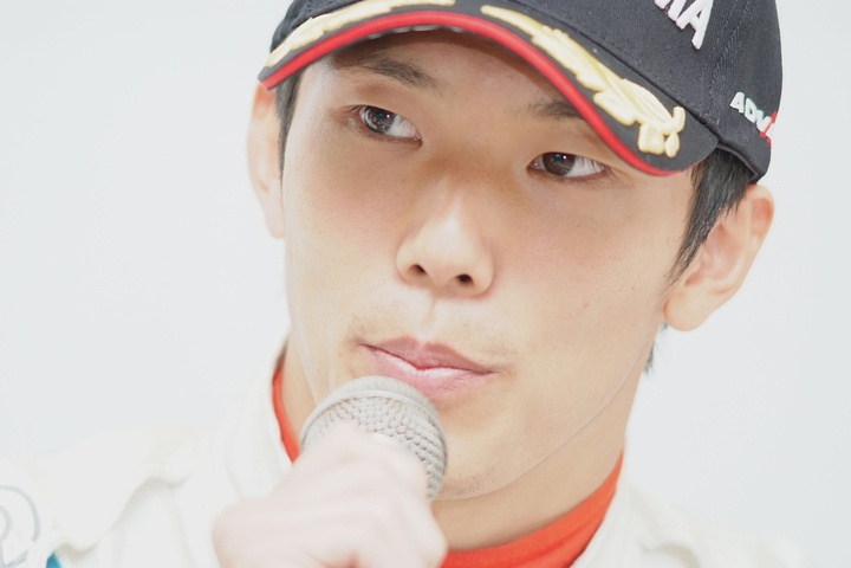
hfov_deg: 7.6
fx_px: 6382
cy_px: 284
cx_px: 426
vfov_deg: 5.1
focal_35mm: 270
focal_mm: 180
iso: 800
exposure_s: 1/250
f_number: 2.8
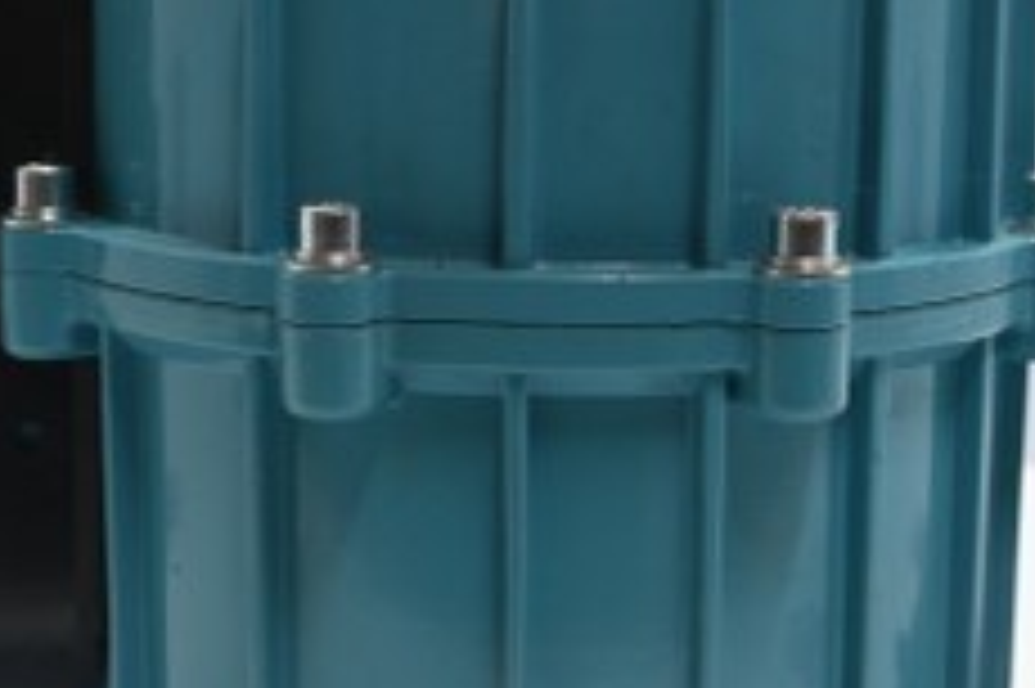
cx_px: 616
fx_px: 2527
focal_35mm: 88
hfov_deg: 23.1
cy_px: 342
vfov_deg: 15.5
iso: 500
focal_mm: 22.5
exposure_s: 1/40
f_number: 4
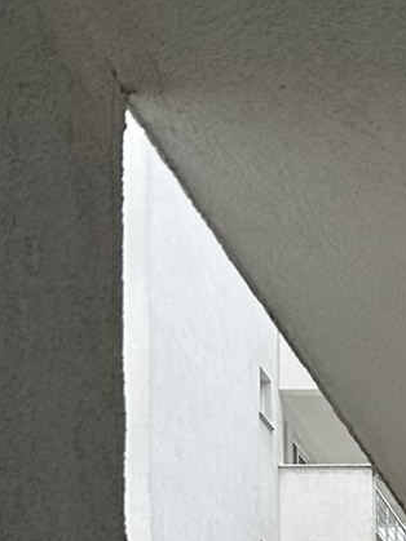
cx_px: 868
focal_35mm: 127
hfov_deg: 10.5
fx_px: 1987
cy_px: 1237
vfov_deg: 12.6
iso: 50
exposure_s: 1/718
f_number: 1.5
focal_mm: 5.7
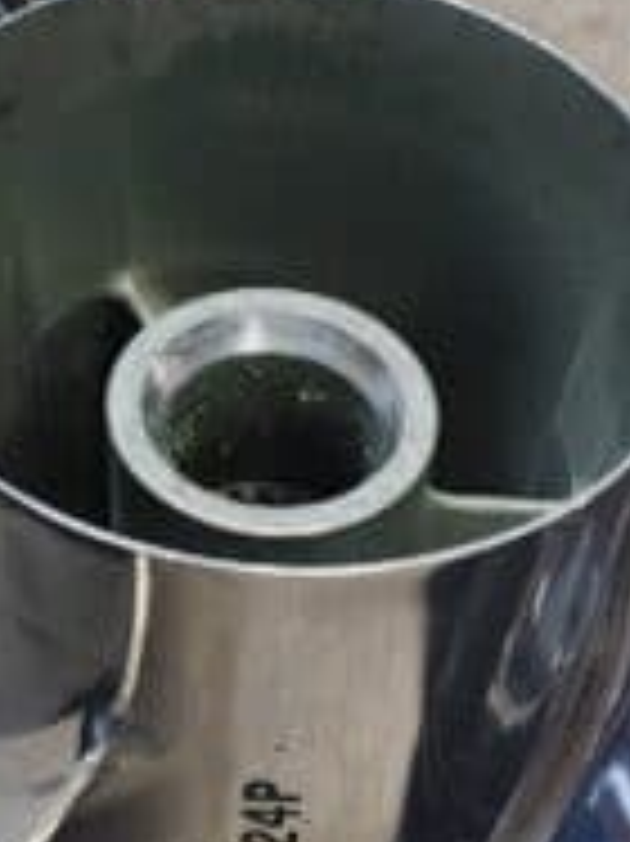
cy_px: 1002
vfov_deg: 22.1
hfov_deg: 18.0
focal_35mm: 82
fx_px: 1992
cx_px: 320
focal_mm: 6.4
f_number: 1.8
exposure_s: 1/120
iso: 640
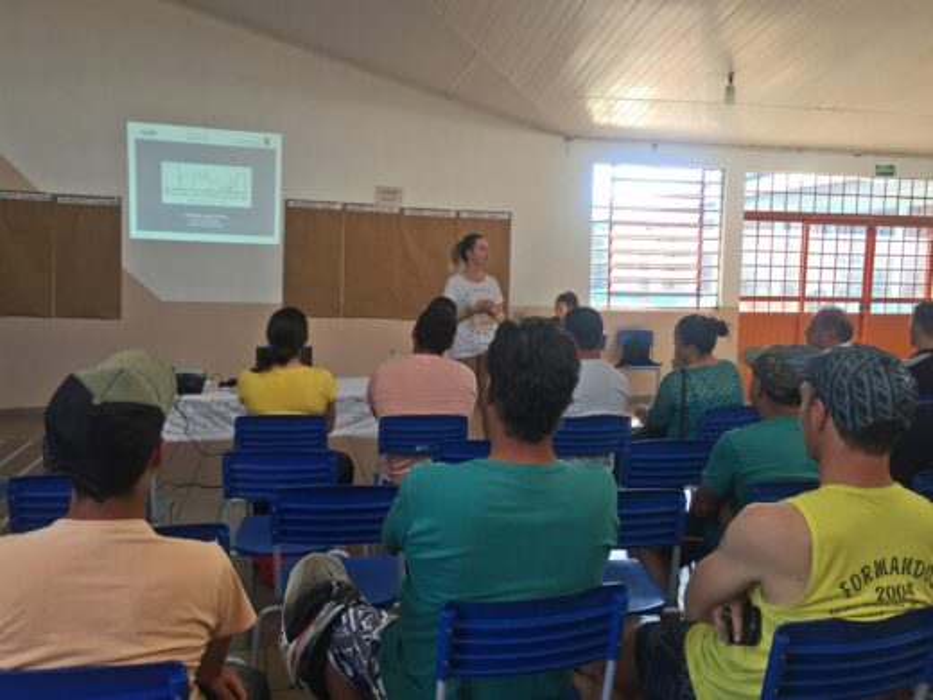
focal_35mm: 29
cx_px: 466
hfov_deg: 61.7
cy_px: 350
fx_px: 782
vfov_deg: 48.2
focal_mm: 4.15
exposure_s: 1/120
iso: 32
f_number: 2.2
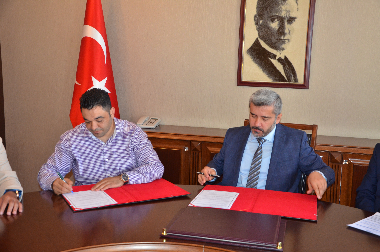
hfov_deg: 43.7
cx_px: 190
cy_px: 126
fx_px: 474
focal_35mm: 45
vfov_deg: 29.7
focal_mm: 30
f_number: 5
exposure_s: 1/60
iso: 1000
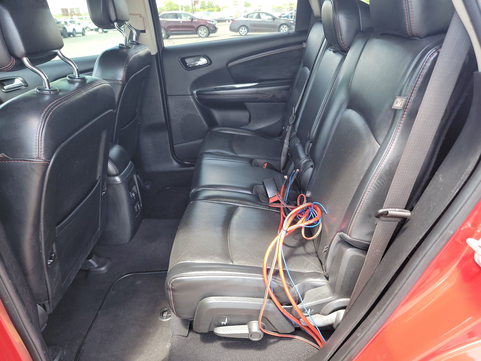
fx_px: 333
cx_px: 240
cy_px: 180
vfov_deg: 56.8
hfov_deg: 71.6
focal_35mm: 24
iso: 201
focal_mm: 6.7
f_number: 1.8
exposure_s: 1/59
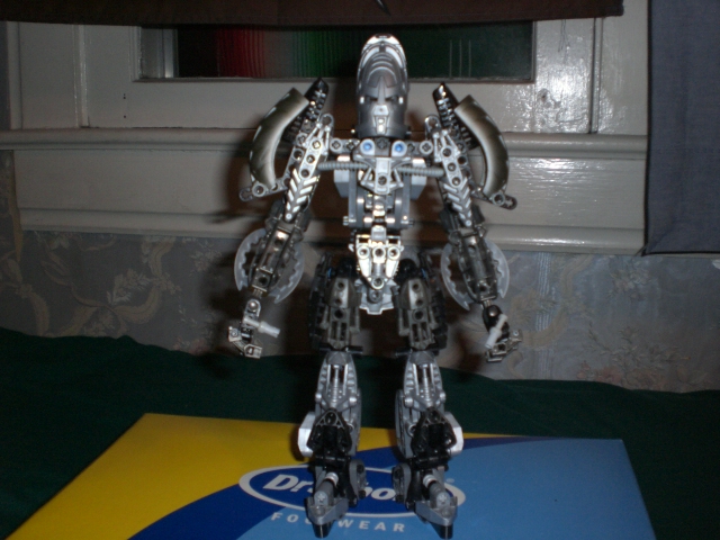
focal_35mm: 38
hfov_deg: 49.0
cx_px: 360
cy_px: 270
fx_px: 790
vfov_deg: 37.7
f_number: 3.1
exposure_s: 1/30
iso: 200
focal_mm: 6.3
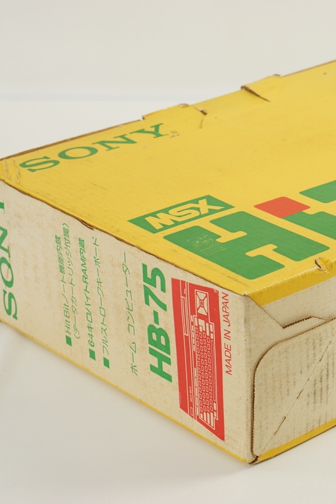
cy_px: 252
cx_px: 333
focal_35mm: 113
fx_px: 1581
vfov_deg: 18.1
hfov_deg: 12.0
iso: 500
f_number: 6.3
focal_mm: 50
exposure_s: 1/80
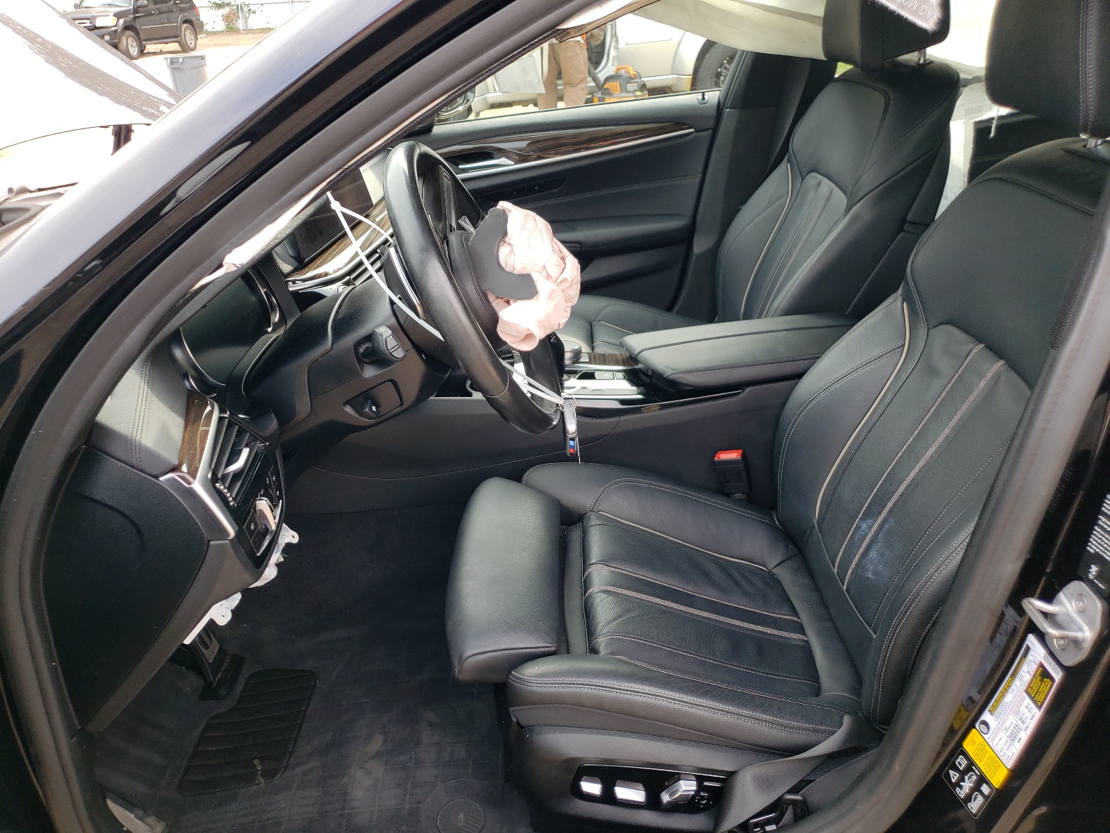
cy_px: 416
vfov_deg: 53.1
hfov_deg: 67.3
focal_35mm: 26
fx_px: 834
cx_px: 555
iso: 50
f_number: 1.5
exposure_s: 1/222
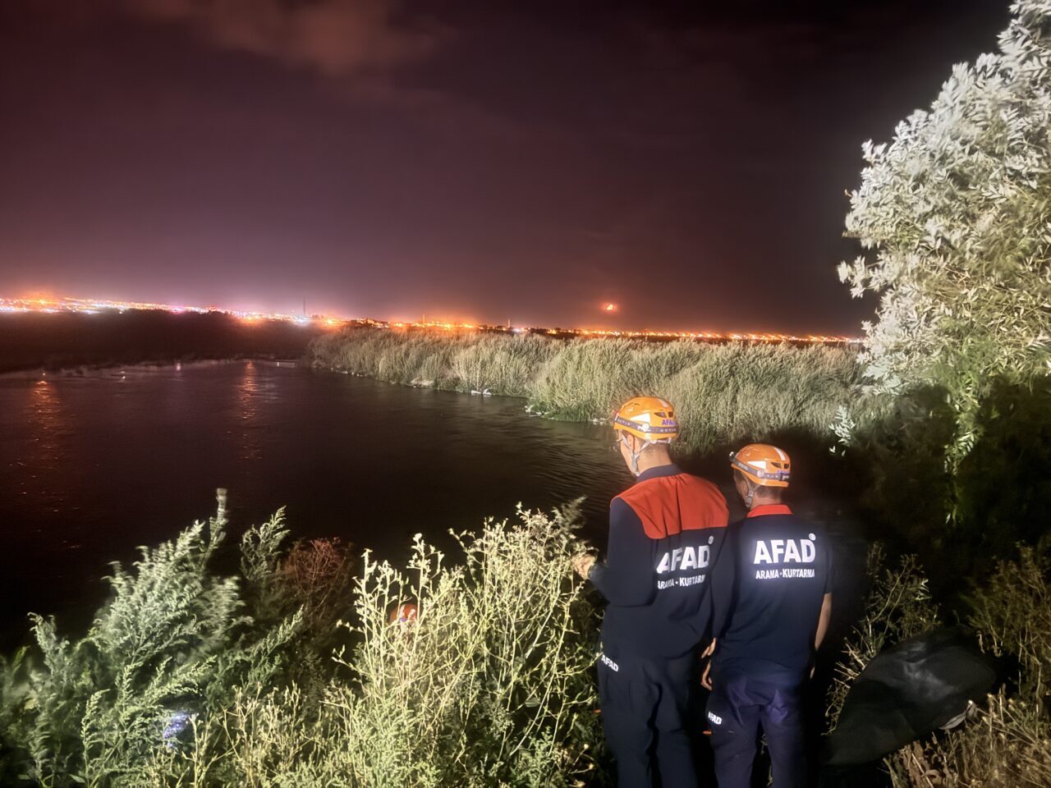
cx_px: 526
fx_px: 729
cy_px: 394
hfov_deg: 71.6
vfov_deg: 56.8
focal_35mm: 24
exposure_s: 1/9
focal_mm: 6.76
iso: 5000
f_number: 1.78
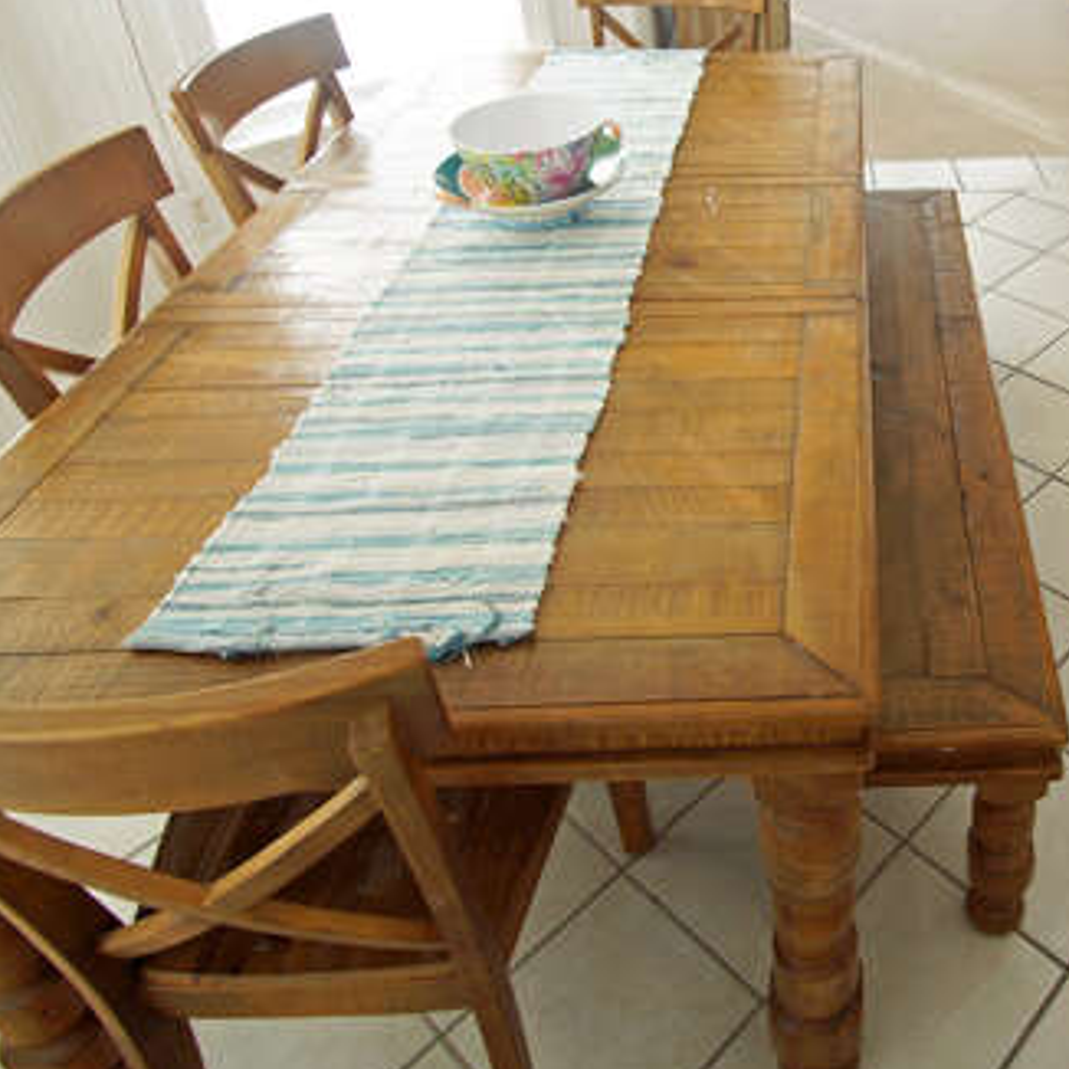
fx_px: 1048
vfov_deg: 51.8
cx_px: 908
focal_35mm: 30
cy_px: 272
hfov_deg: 49.6
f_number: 4
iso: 125
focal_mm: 10
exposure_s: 1/60
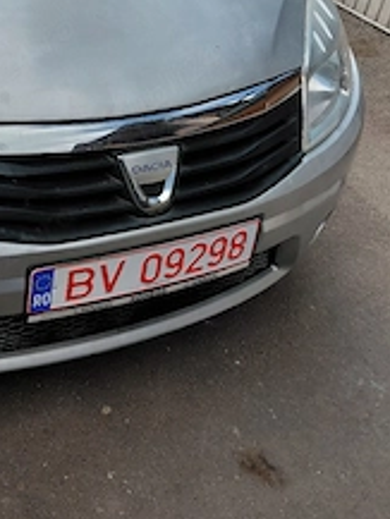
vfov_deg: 39.6
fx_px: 690
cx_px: 45
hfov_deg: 30.3
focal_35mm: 46
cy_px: 105
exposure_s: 1/2500
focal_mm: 4.69
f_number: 1.8
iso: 50
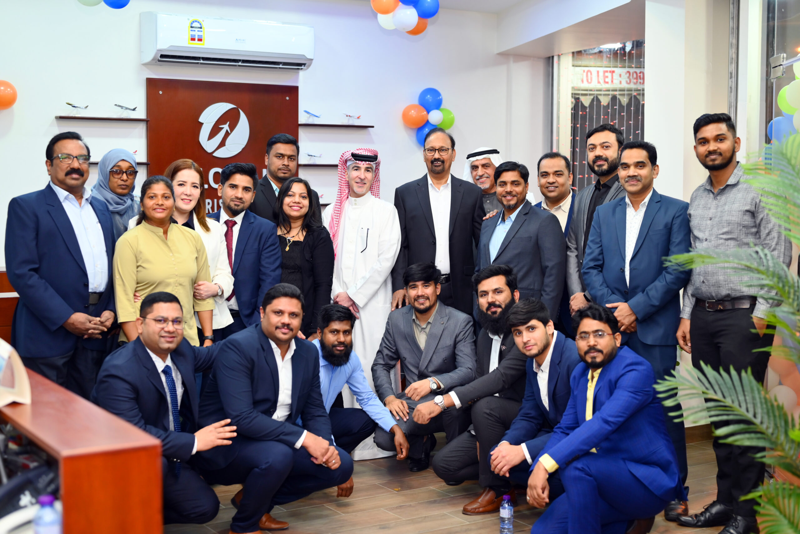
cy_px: 267
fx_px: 1111
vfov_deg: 27.0
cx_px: 400
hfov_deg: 39.6
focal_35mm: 50
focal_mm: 50
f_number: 2.8
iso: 500
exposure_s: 1/160
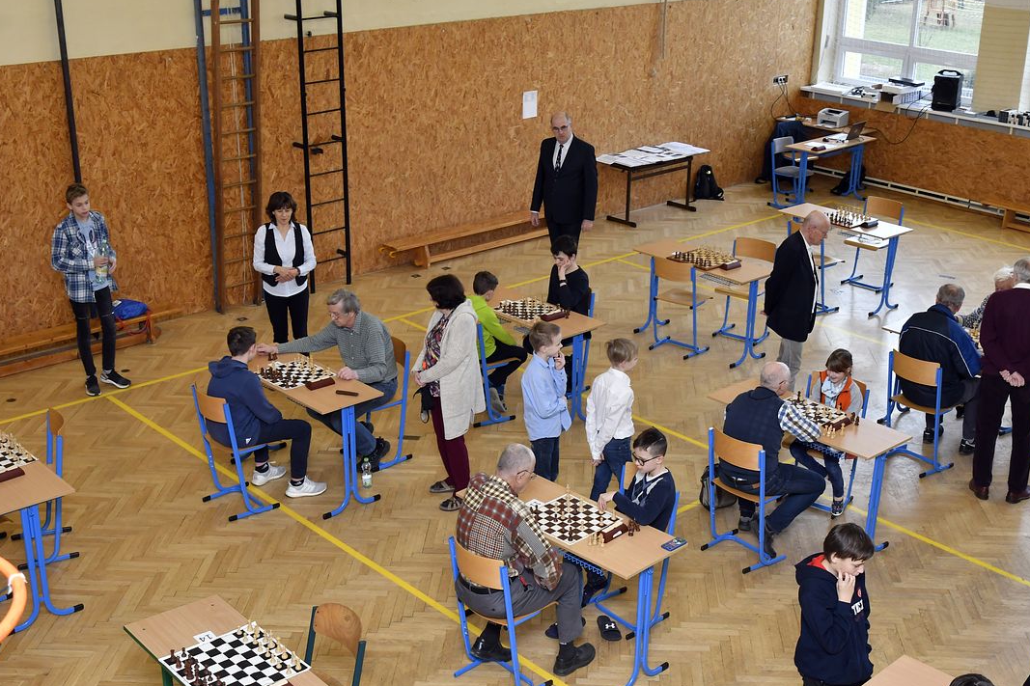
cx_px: 556
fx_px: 1303
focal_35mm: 46
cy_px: 358
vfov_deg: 29.5
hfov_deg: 43.1
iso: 1250
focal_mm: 27
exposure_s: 1/160
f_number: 6.3
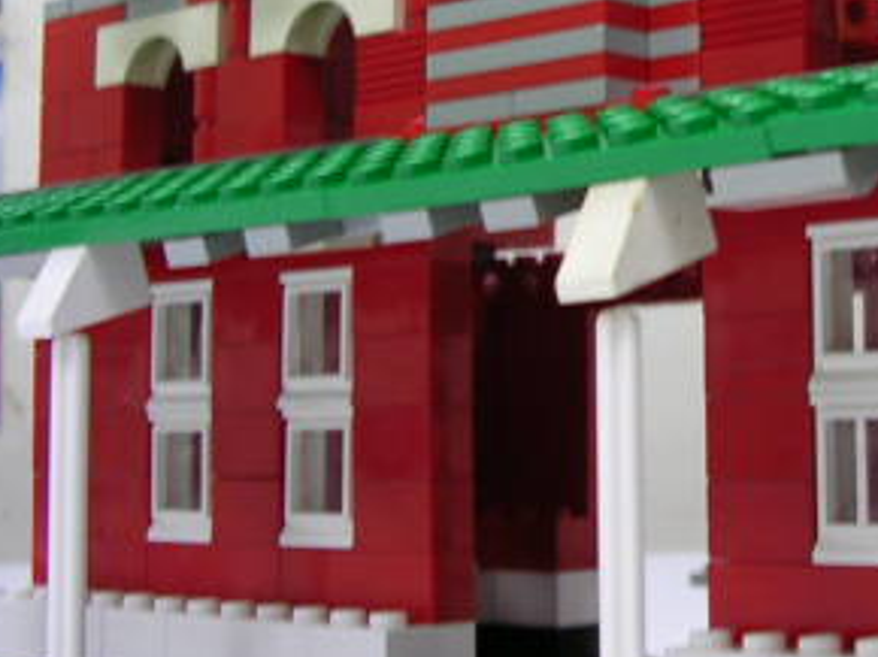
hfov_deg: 22.5
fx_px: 2129
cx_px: 851
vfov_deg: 17.3
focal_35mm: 84
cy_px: 91
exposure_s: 1/5.8
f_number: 2.8
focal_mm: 5.8
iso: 100
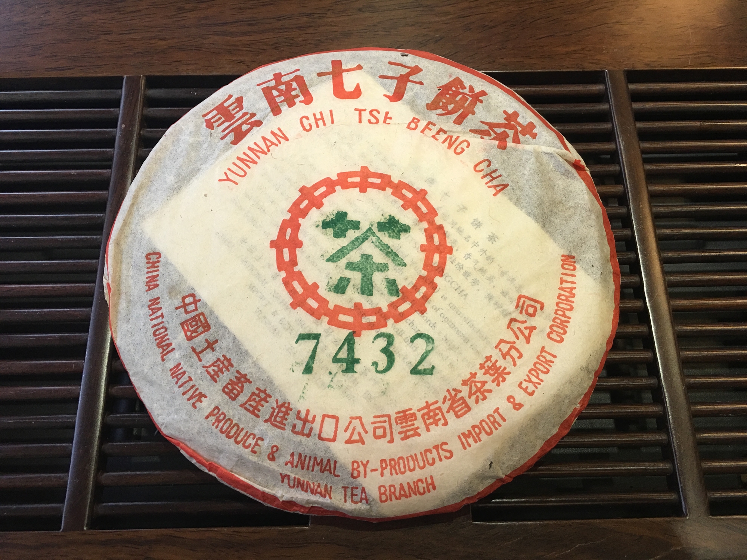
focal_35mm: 29
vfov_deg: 48.2
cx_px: 374
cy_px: 280
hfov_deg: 61.7
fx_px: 626
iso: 50
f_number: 2.2
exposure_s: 1/17
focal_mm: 4.15
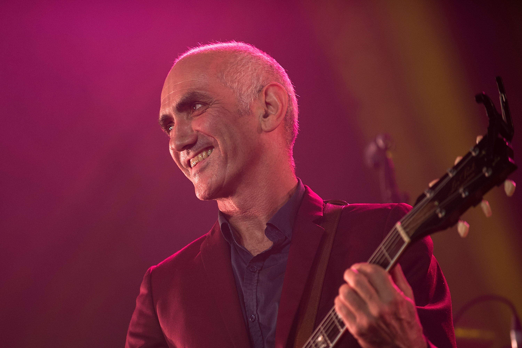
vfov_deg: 7.6
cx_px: 261
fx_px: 2609
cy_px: 174
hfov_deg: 11.4
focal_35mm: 180
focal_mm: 180
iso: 1250
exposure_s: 1/200
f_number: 2.8
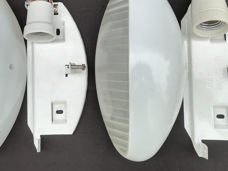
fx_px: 283
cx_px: 83
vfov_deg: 32.6
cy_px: 33
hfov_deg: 43.4
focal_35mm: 43
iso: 50
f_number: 2.2
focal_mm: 3.83
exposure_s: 1/168
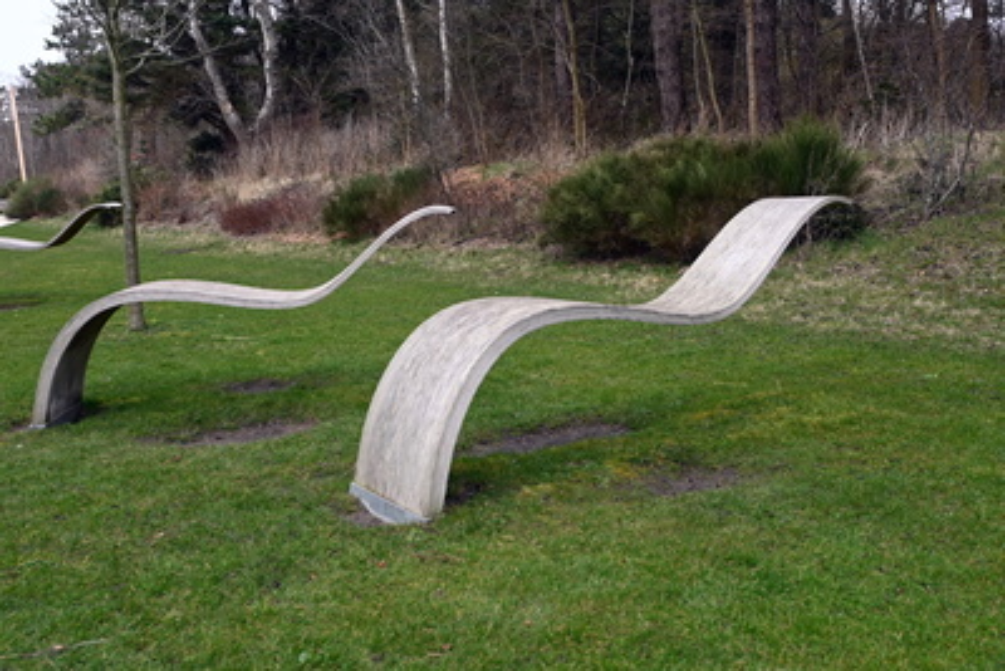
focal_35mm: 34
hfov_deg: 55.1
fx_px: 963
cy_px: 336
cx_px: 502
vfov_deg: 38.4
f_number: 5.6
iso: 160
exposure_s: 1/250
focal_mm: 23
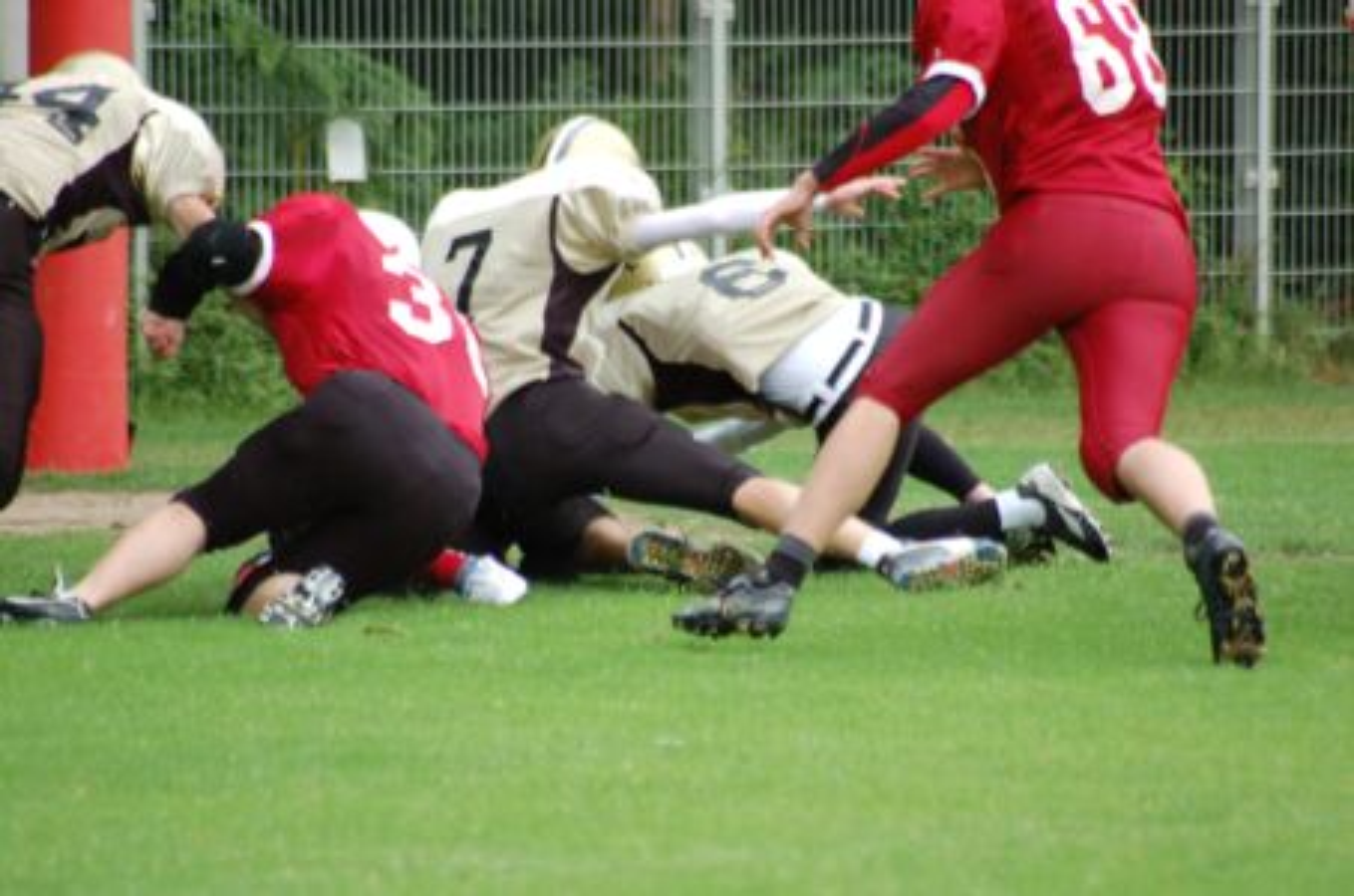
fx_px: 16889
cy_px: 448
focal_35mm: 450
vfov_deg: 3.0
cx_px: 677
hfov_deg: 4.6
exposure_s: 1/500
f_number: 5.6
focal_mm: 300
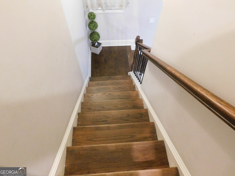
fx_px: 156
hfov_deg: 73.9
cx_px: 118
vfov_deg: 58.9
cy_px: 88
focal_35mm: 23
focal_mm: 4
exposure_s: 1/6
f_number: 3
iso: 800
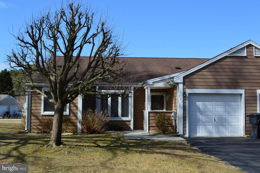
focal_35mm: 44
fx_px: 314
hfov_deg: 45.0
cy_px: 86
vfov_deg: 30.8
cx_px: 130
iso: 400
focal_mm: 29
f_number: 11
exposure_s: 1/400
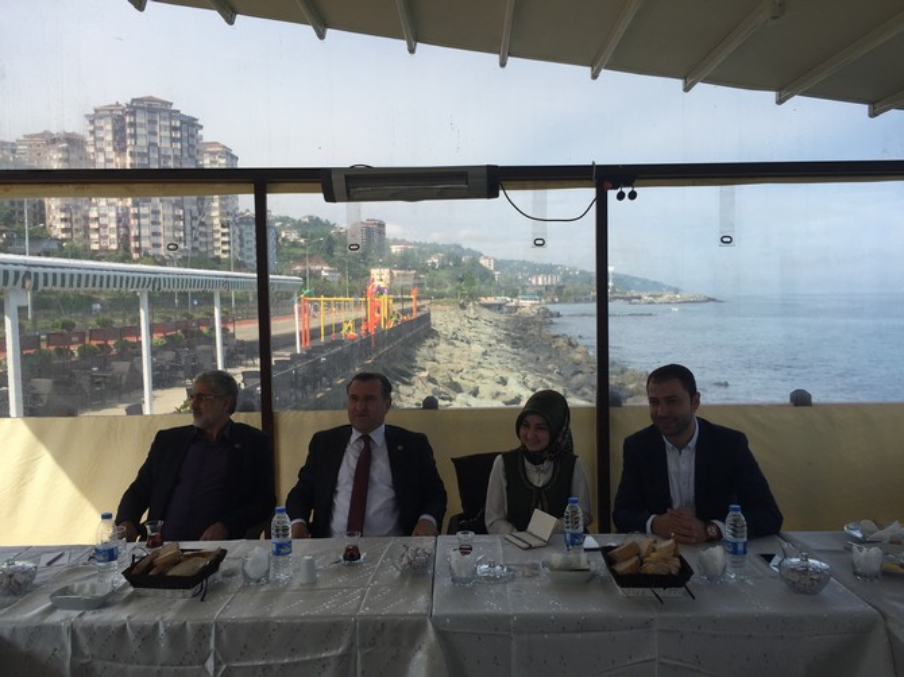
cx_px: 452
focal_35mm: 29
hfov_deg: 61.7
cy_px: 338
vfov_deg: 48.2
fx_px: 757
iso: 32
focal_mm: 4.15
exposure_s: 1/1364
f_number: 2.2
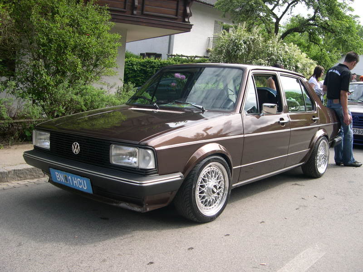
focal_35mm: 38
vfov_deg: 37.7
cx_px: 182
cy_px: 136
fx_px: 398
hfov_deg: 49.0
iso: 100
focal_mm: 8
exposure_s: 1/529
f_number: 2.8
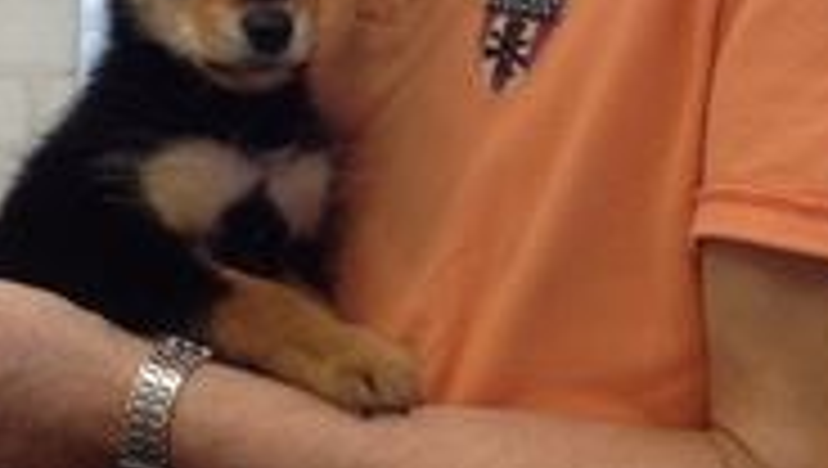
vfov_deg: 9.6
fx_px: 2726
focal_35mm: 124
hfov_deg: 17.2
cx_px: 302
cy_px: -148
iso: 64
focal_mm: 4.28
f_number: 2.4
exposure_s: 1/40
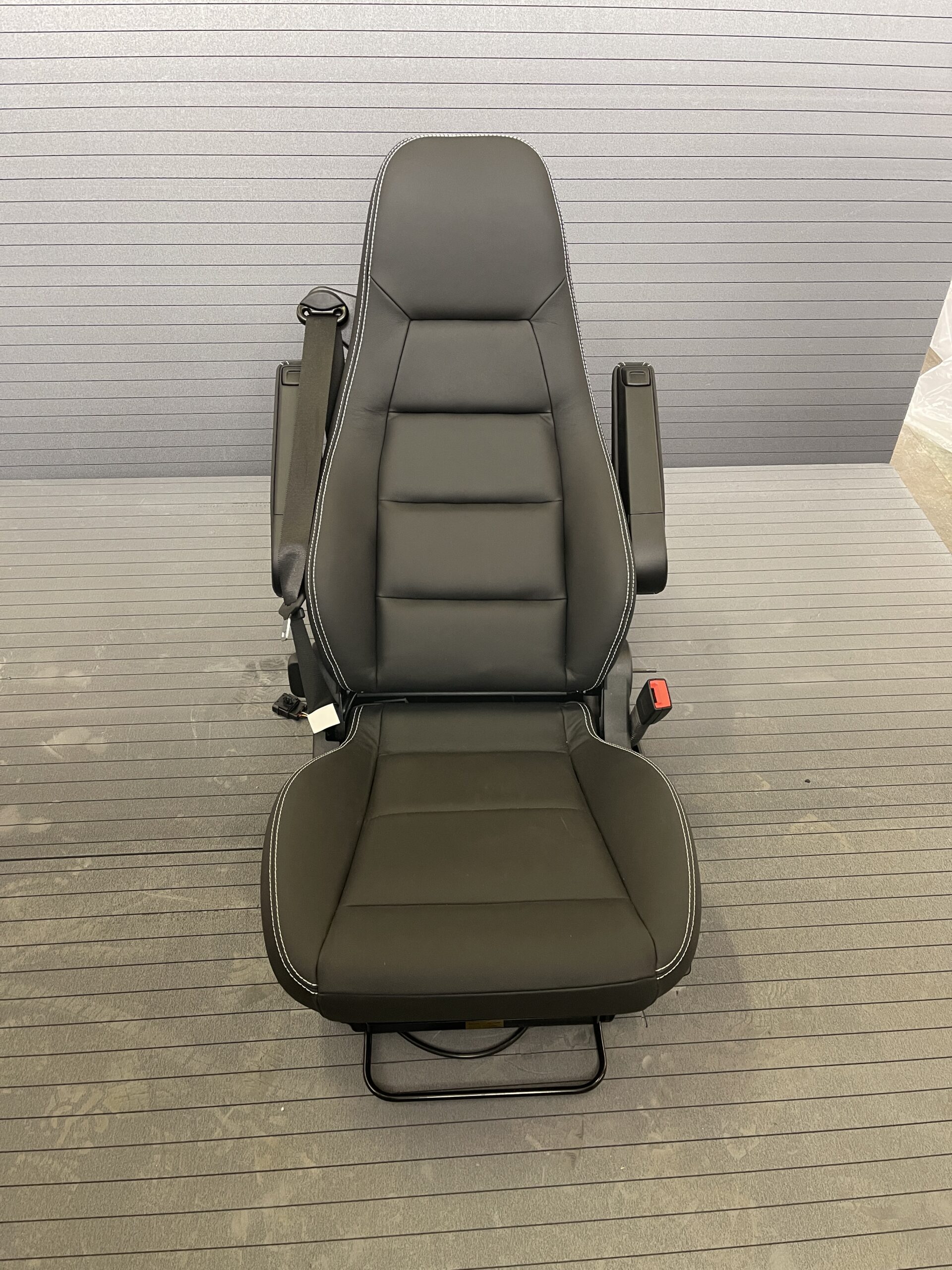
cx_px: 476
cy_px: 635
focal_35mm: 26
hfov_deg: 53.1
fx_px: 953
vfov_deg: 67.3
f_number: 1.6
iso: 320
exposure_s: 1/50
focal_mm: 5.1
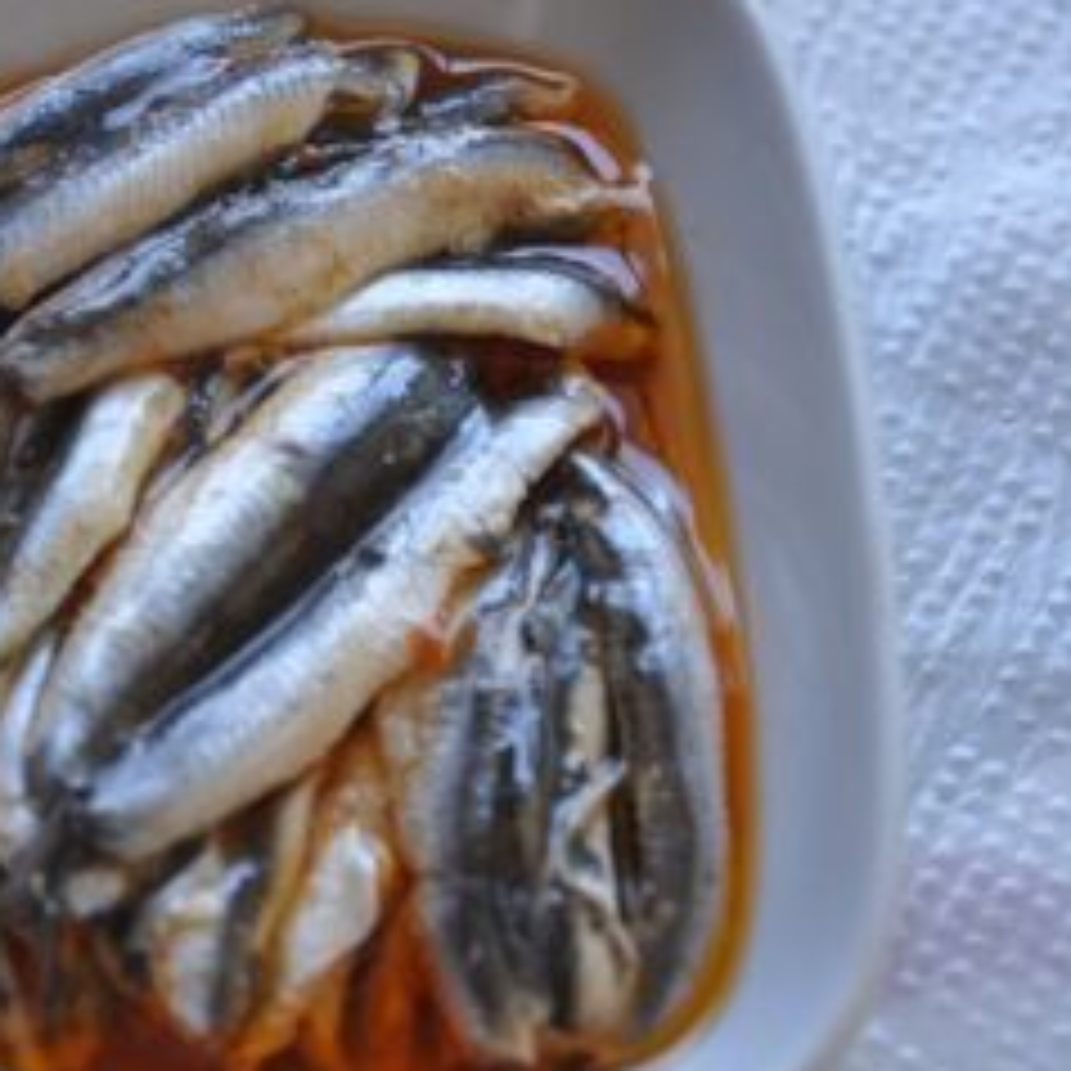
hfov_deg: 14.0
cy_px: 490
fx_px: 4340
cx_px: 297
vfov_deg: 14.1
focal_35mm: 124
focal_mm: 58
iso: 400
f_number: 5
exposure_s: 1/80
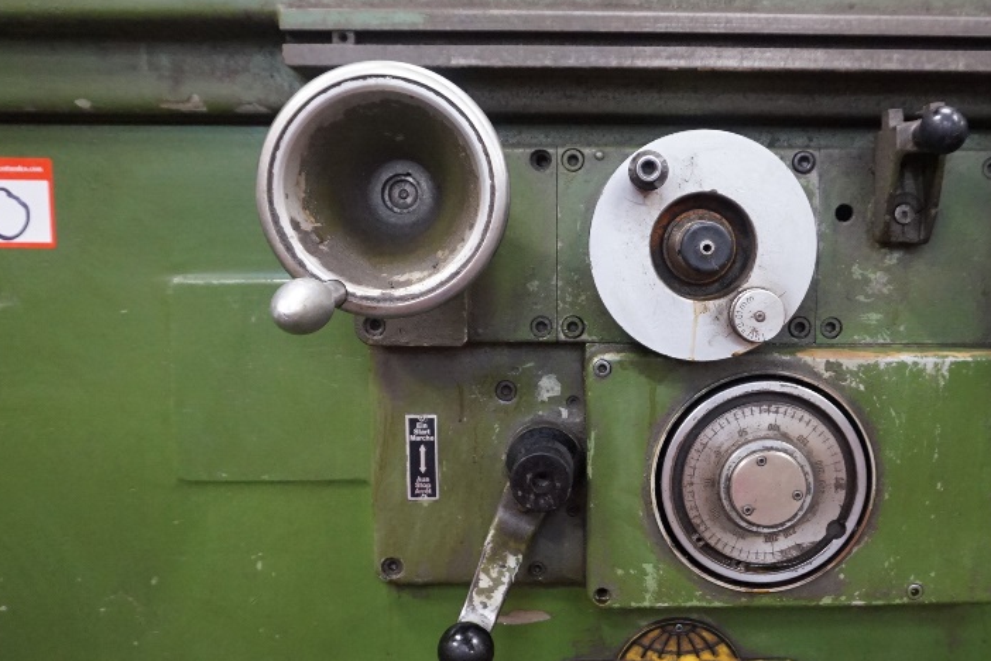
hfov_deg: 53.9
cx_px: 613
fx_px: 963
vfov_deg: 37.8
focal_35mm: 35
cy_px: 352
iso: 2500
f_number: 3.5
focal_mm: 16
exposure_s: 1/60
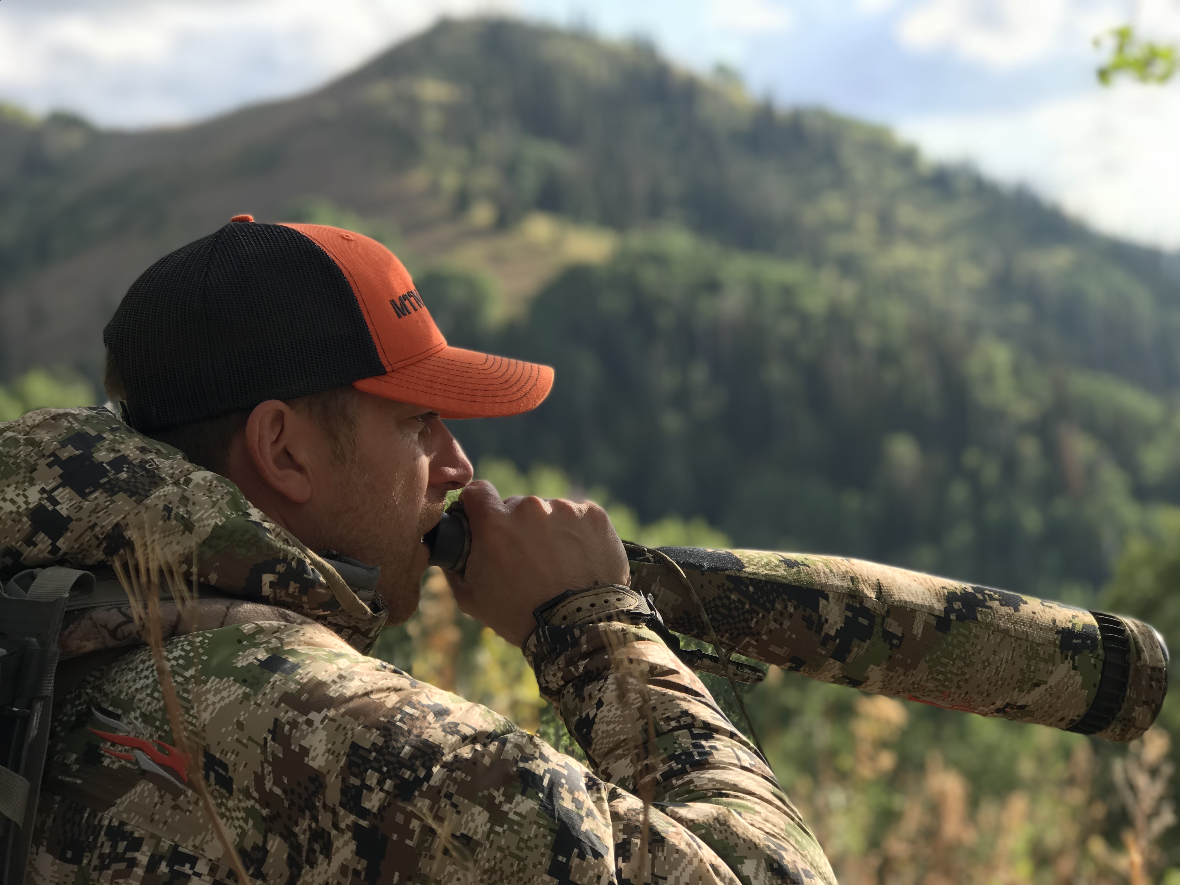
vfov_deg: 25.7
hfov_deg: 33.8
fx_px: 1943
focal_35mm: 57
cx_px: 590
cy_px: 442
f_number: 2.8
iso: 20
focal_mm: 6.6
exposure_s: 1/184
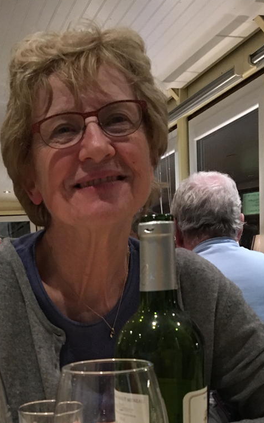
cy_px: 416
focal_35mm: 61
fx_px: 703
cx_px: 76
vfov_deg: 31.2
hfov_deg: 21.1
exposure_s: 1/17
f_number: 2.2
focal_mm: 4.15
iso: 200
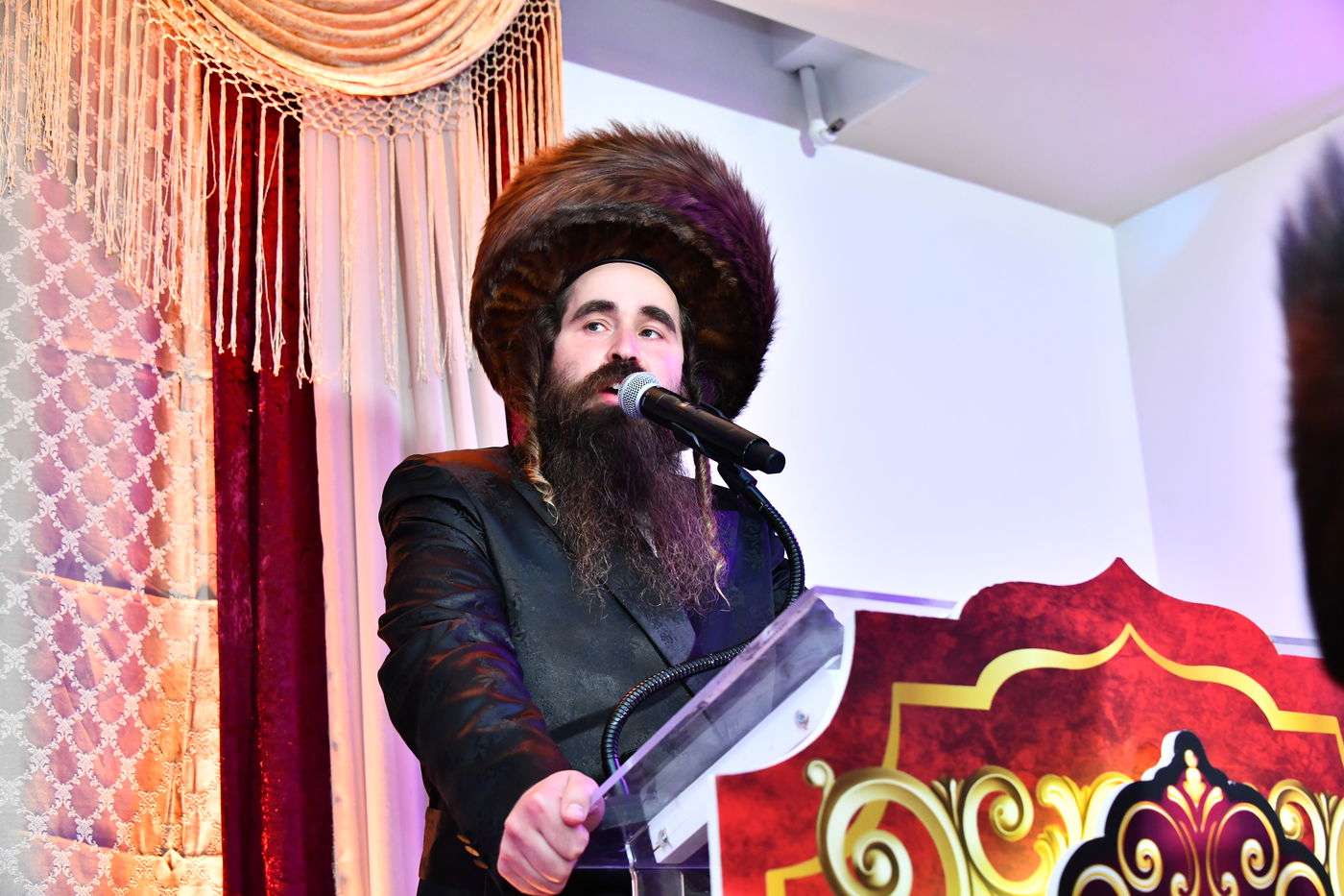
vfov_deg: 28.1
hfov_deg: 41.1
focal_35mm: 48
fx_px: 1792
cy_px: 448
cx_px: 672
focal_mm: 48
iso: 2500
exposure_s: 1/100
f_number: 5.6
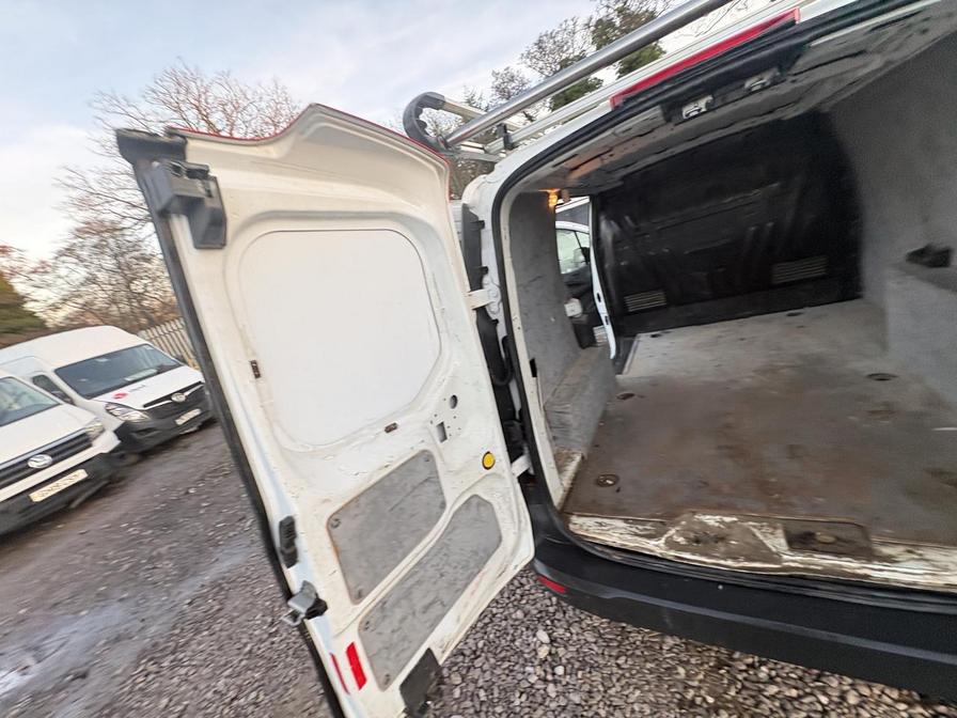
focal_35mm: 14
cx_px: 478
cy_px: 359
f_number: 2.2
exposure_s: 1/99
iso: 160
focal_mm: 2.22
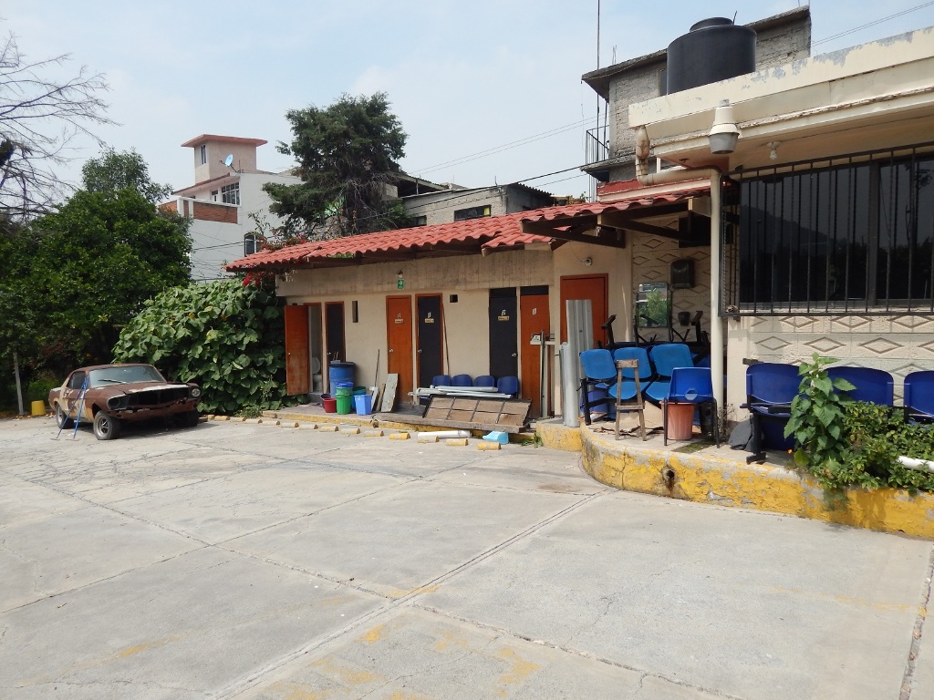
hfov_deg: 73.9
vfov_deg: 58.9
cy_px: 350
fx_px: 621
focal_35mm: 23
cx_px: 467
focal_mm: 4
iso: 125
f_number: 6
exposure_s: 1/500
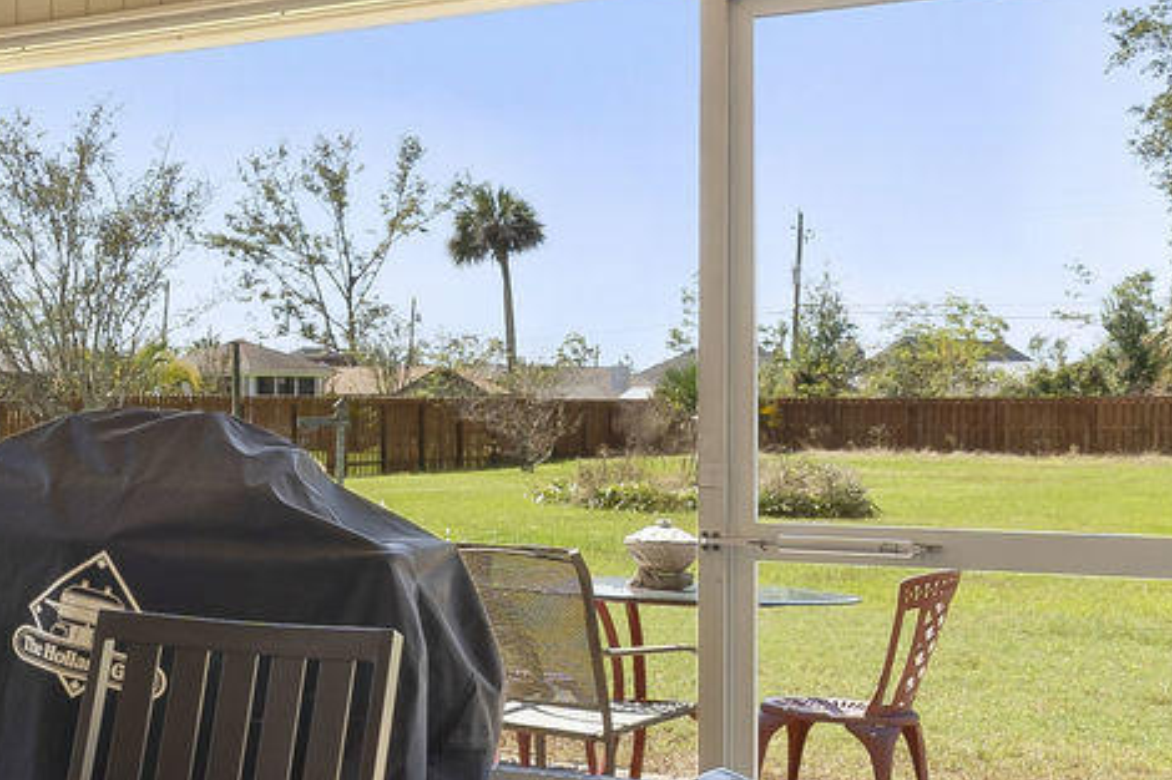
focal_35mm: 61
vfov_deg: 22.2
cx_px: -294
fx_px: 1985
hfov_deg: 28.0
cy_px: 370
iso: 320
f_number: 9
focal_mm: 14
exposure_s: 1/8
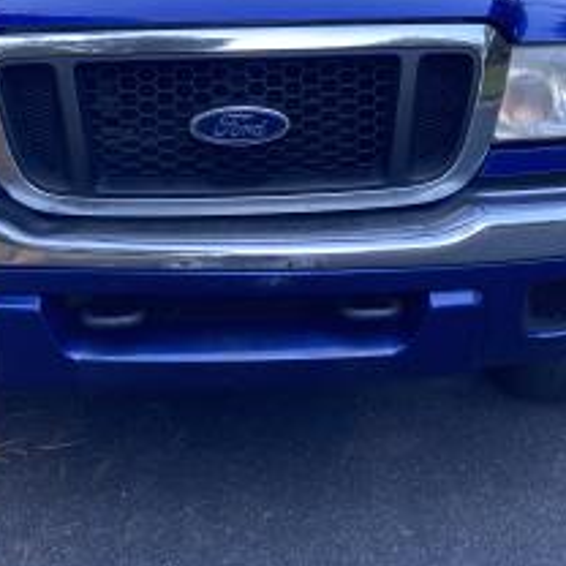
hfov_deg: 28.6
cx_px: 256
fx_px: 1110
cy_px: 103
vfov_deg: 27.9
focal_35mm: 60
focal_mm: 3.99
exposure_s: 1/91
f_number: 1.8
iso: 80
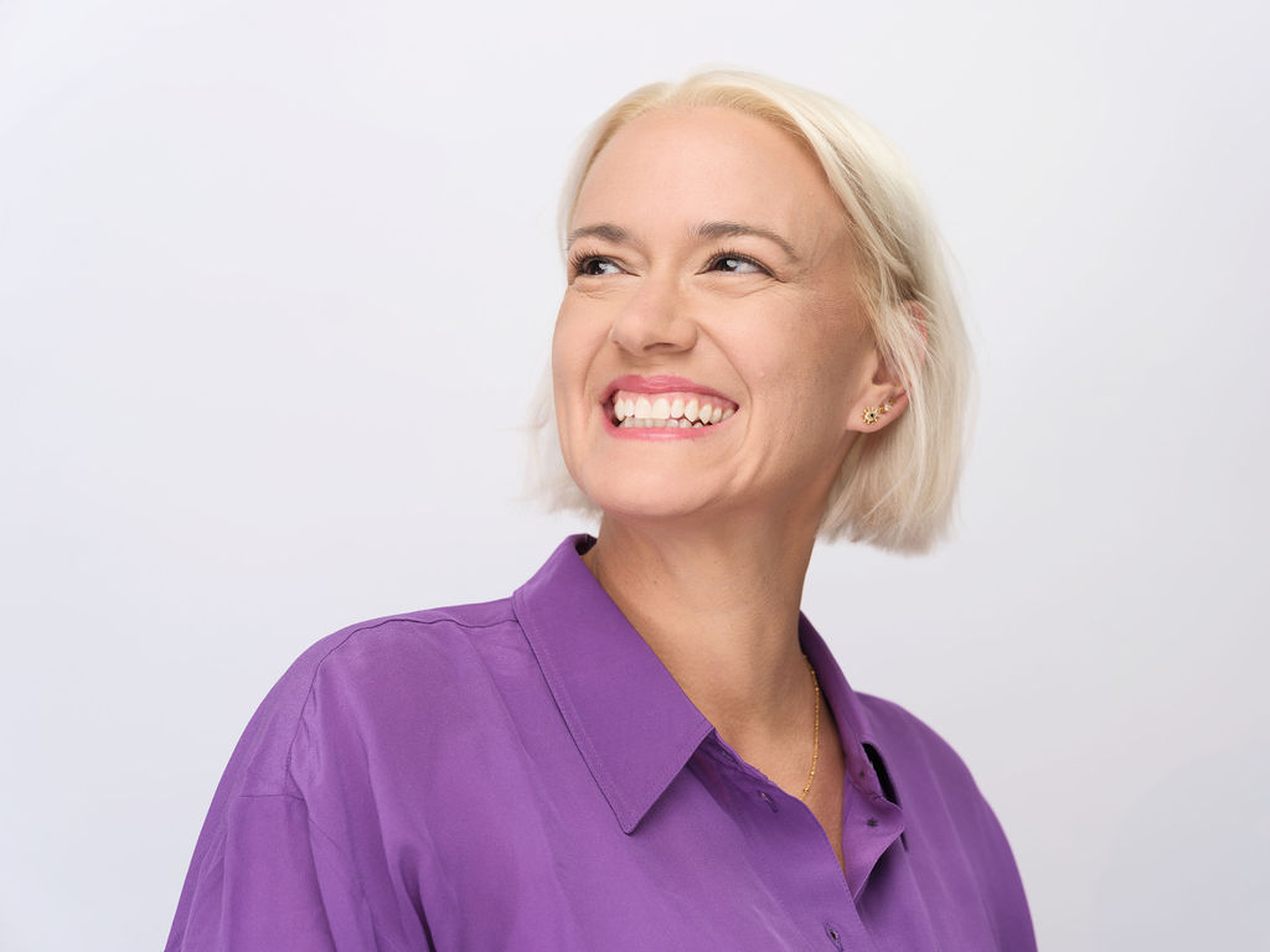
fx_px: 3192
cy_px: 476
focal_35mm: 87
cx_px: 635
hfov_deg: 22.5
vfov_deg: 17.0
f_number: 6.4
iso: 100
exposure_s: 1/125
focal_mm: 110
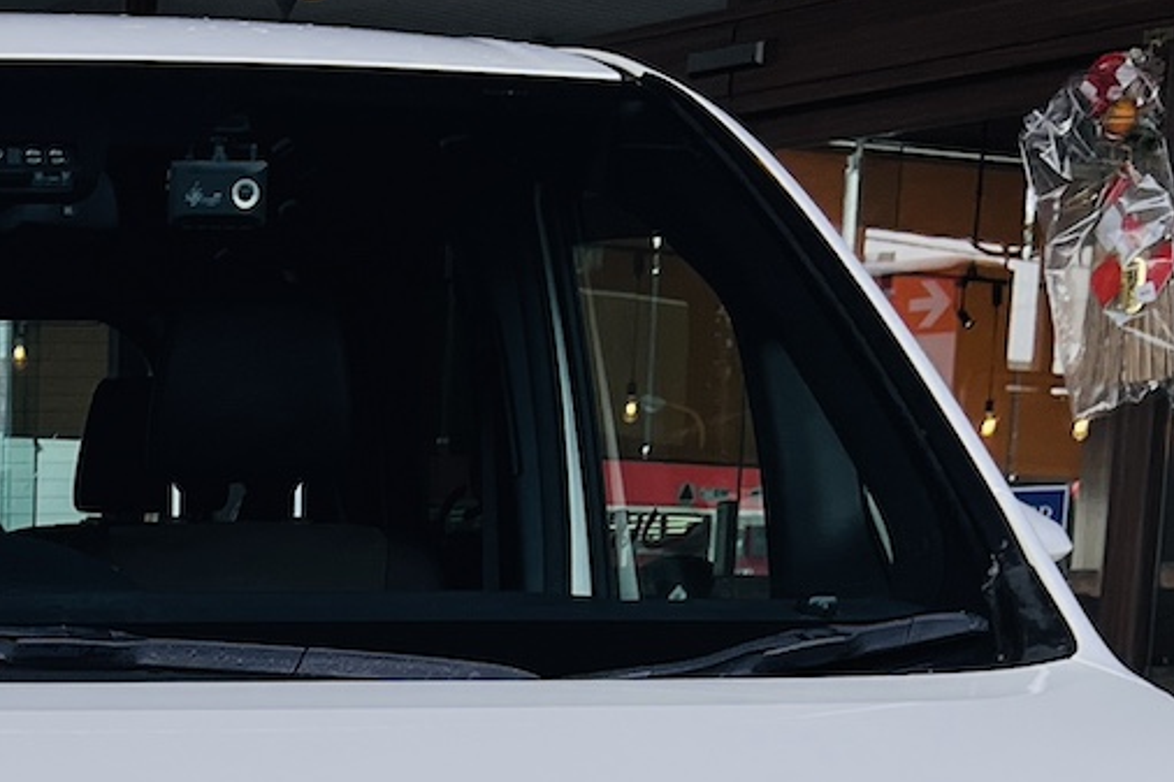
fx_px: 3260
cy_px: 1374
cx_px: -95
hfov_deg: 19.6
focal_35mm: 100
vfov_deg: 12.6
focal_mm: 5.7
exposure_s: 1/2404
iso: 50
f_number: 1.5
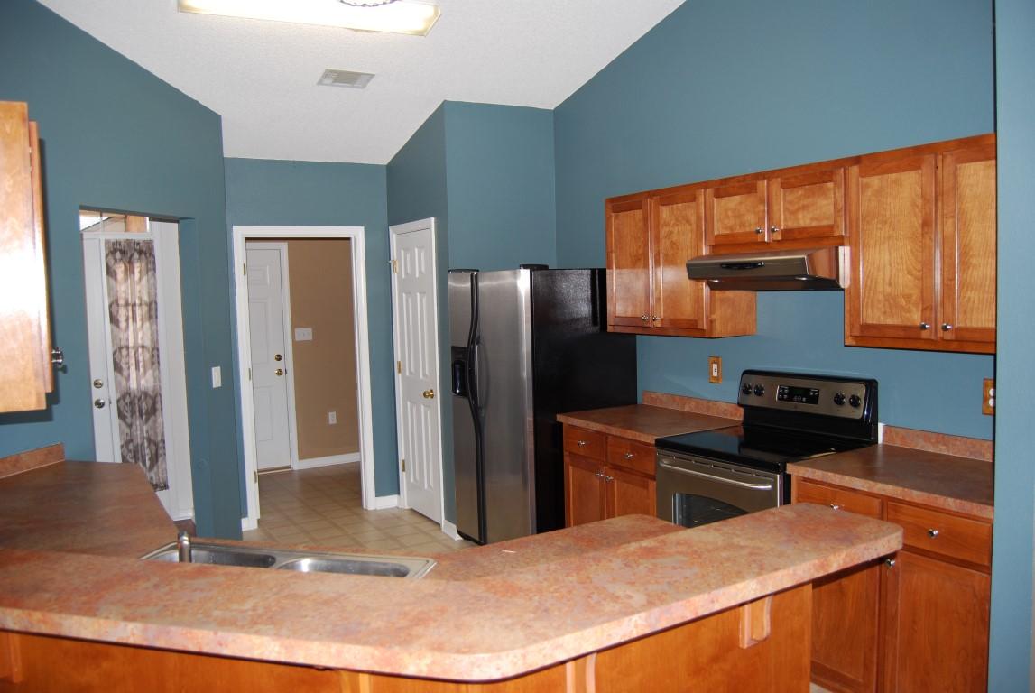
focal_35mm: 27
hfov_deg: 67.3
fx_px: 777
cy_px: 346
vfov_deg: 48.1
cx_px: 518
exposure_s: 1/60
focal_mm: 18
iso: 200
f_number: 3.5
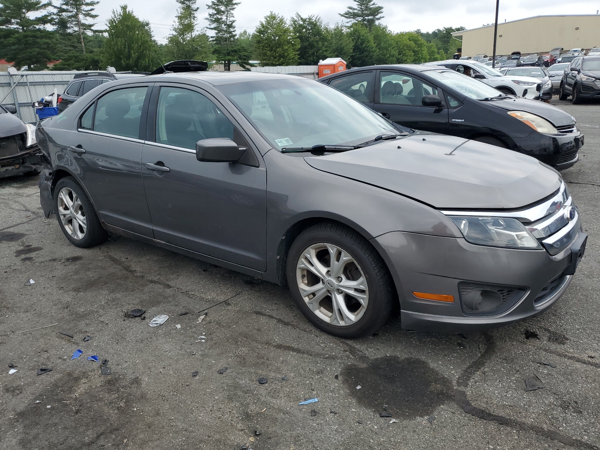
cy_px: 225
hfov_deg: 67.3
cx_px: 300
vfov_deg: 53.1
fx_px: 451
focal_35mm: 26
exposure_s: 1/1429
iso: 50
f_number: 1.5
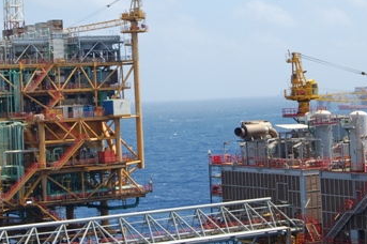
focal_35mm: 100
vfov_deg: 13.6
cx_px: 170
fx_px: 1018
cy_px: 71
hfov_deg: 20.4
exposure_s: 1/320
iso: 200
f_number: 9
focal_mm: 38
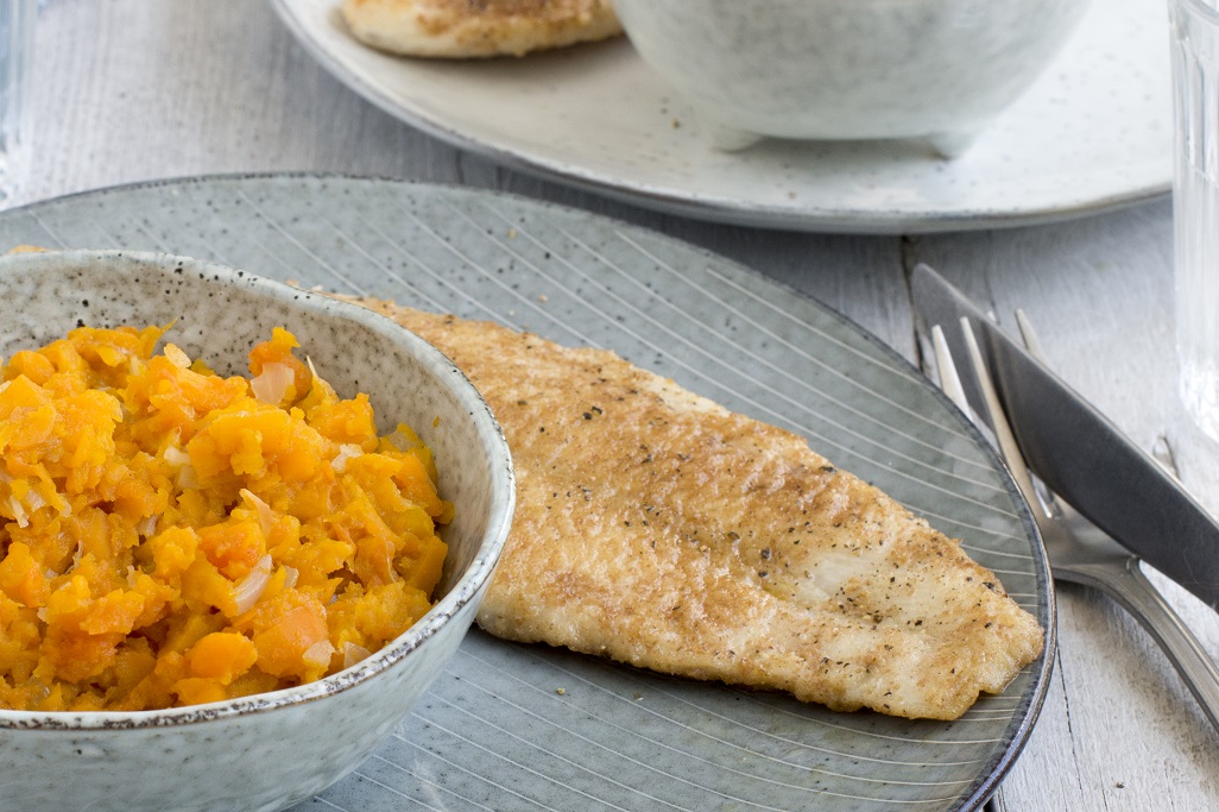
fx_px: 3960
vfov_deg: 11.7
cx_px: 396
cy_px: 420
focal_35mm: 117
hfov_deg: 17.5
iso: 400
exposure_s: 1/80
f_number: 9
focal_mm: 50
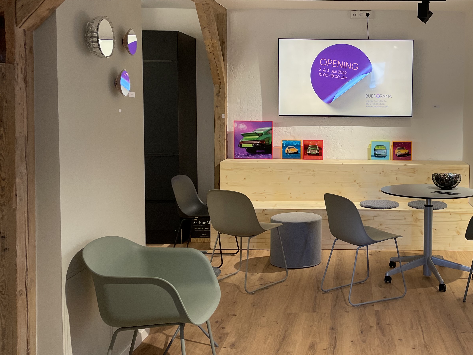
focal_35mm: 44
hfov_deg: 41.5
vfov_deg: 32.8
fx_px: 601
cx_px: 360
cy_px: 145
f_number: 1.6
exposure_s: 1/100
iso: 100
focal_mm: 4.2
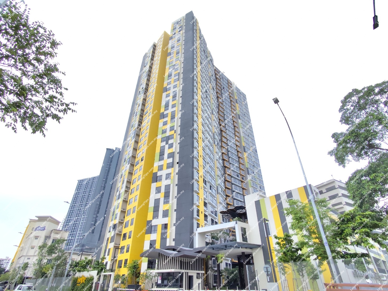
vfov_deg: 78.1
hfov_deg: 94.5
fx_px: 179
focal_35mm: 16
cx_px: 194
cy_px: 146
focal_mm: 1.65
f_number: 2.2
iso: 50
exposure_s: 1/689
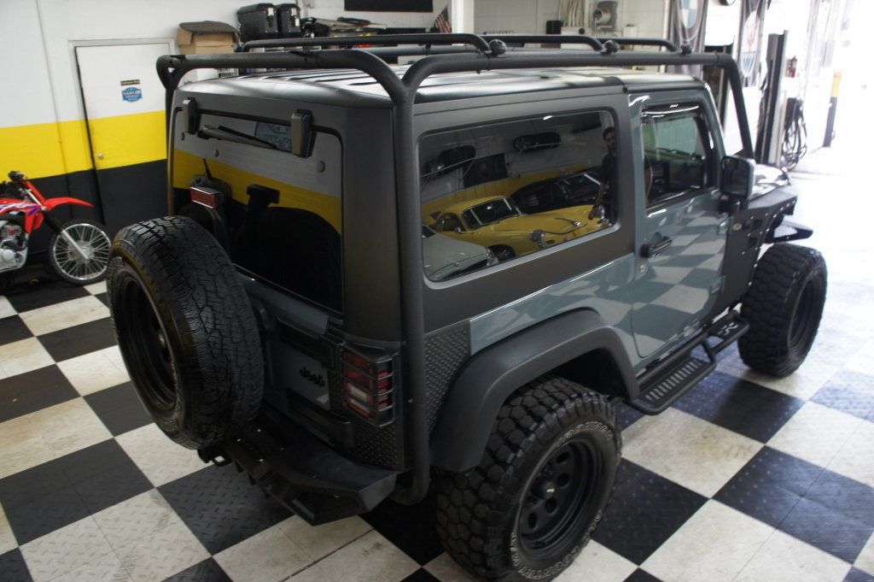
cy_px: 291
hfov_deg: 67.4
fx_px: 655
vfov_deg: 47.9
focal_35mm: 27
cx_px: 437
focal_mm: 18
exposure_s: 1/30
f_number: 3.5
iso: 320
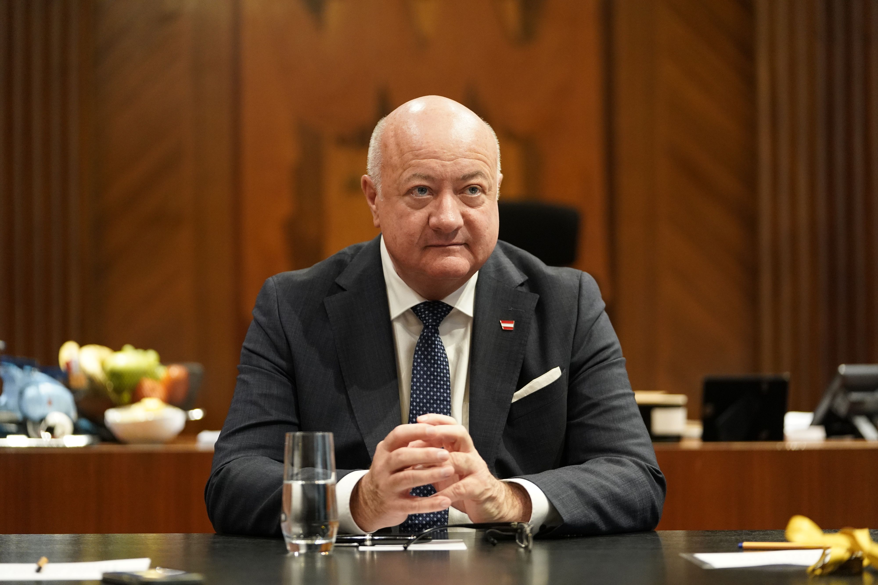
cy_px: 292
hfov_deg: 16.3
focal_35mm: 126
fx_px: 3073
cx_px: 439
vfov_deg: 10.9
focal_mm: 126
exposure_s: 1/320
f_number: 2.8
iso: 5000
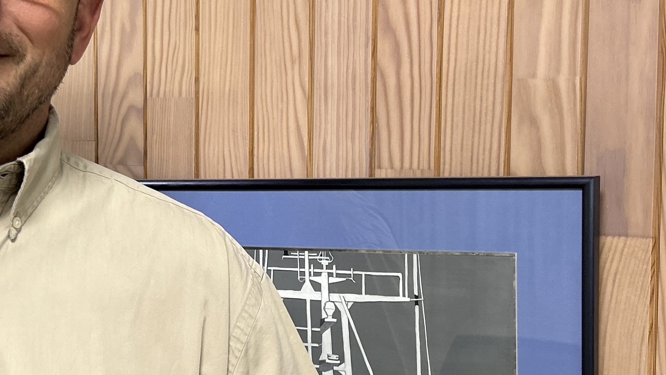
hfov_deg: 30.4
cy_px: 220
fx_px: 1201
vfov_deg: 17.7
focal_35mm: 68
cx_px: 158
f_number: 1.5
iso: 160
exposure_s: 1/60
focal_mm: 5.7
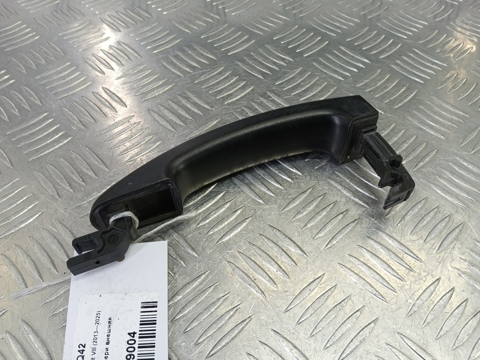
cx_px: 240
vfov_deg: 58.9
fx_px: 319
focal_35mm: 23
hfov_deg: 73.9
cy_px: 180
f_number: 1.6
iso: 118
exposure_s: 1/50
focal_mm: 4.11
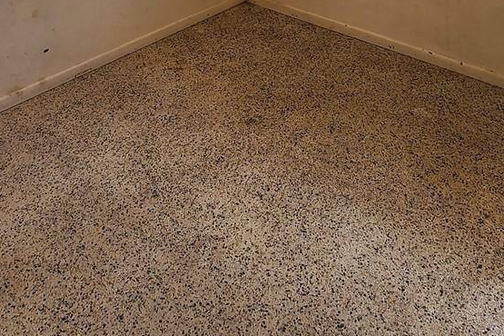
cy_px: -187
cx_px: 250
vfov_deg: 24.9
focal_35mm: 39
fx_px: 546
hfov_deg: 49.6
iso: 50
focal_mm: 2.2
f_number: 2.2
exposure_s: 1/120
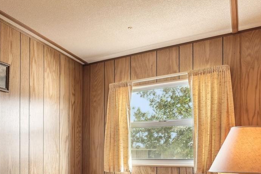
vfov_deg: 33.0
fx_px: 277
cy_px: 159
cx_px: 55
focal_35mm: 38
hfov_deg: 47.9
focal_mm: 16.5
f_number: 8
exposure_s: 1/10
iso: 400
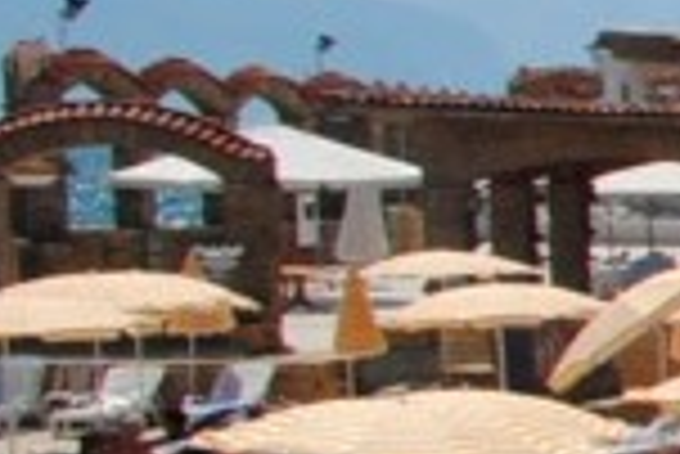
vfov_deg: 12.0
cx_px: 2403
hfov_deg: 9.5
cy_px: 400
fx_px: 2155
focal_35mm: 114
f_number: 11
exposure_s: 1/200
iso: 100
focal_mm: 10
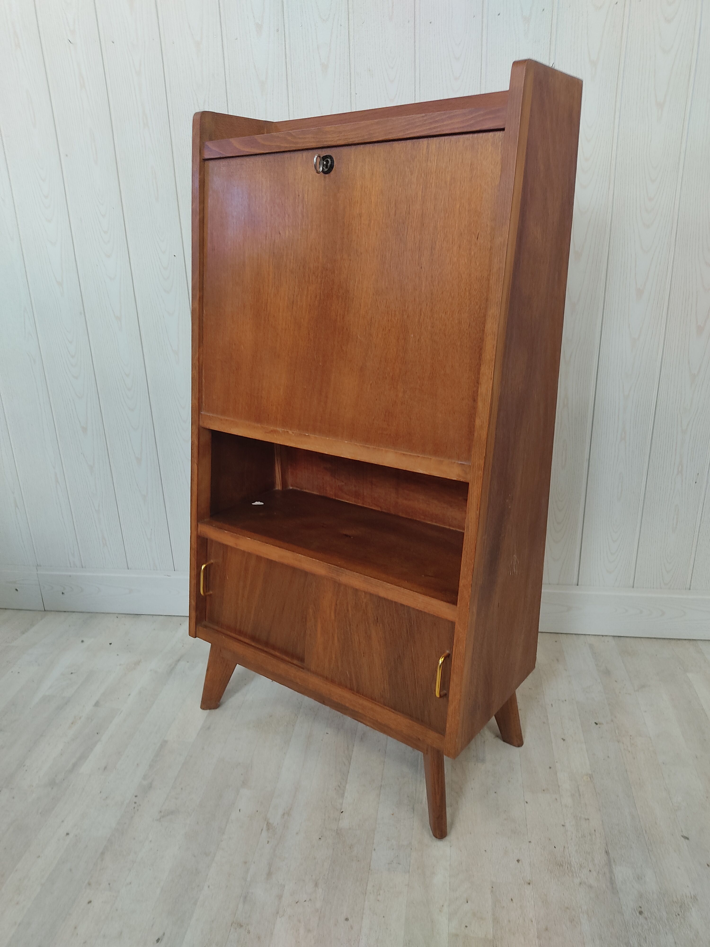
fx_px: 711
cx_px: 355
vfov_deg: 67.3
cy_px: 474
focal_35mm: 26
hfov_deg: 53.1
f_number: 1.79
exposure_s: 1/33
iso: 211
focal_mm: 4.74
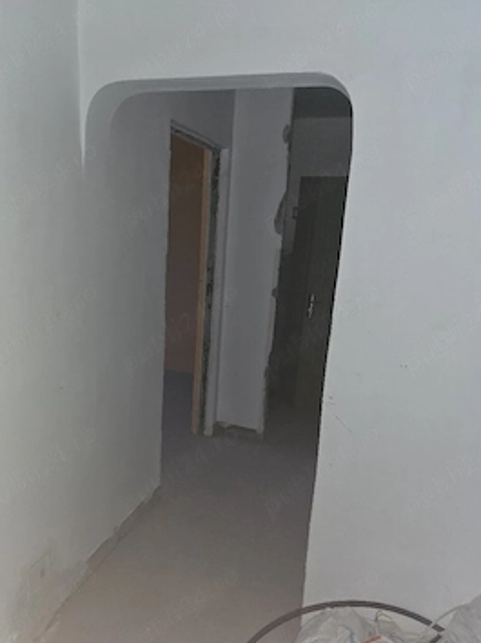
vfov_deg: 67.2
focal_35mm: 26
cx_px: 216
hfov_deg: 52.9
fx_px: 482
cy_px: 351
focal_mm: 6.3
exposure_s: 1/24
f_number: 1.7
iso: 125
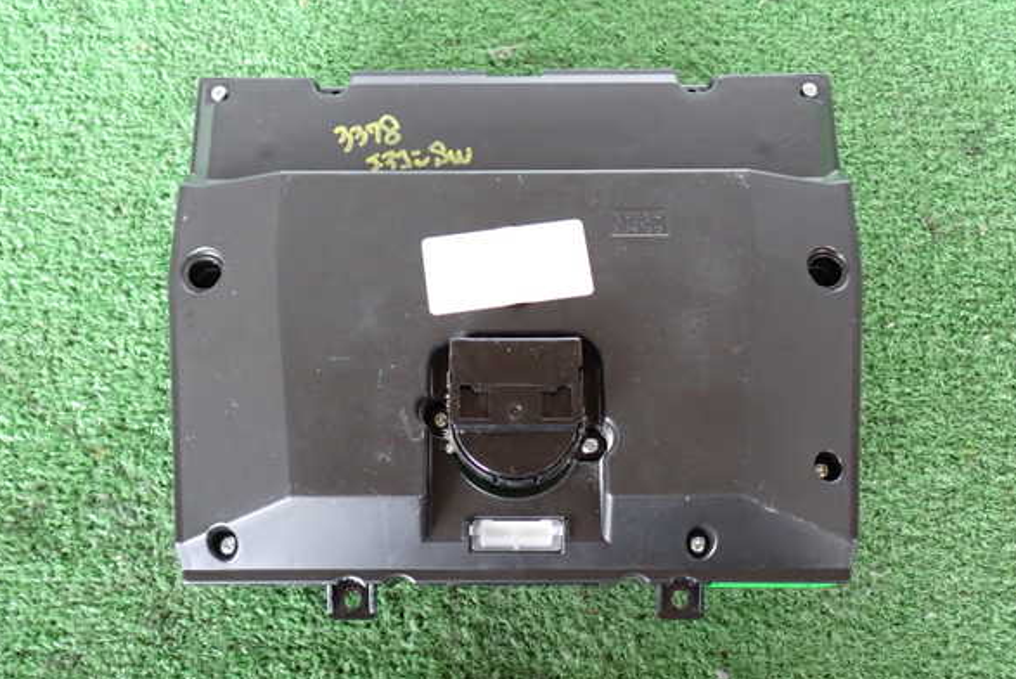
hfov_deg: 55.8
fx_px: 960
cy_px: 343
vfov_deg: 38.9
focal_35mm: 34
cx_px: 509
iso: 800
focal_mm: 5.79
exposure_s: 1/30
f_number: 2.4
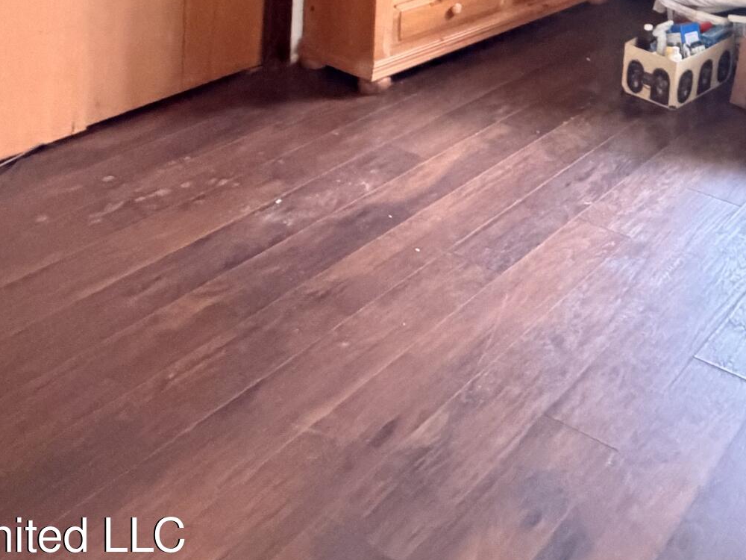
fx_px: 905
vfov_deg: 26.9
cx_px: 808
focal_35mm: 42
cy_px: -228
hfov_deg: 37.8
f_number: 2.2
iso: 1250
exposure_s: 1/45
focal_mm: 2.22
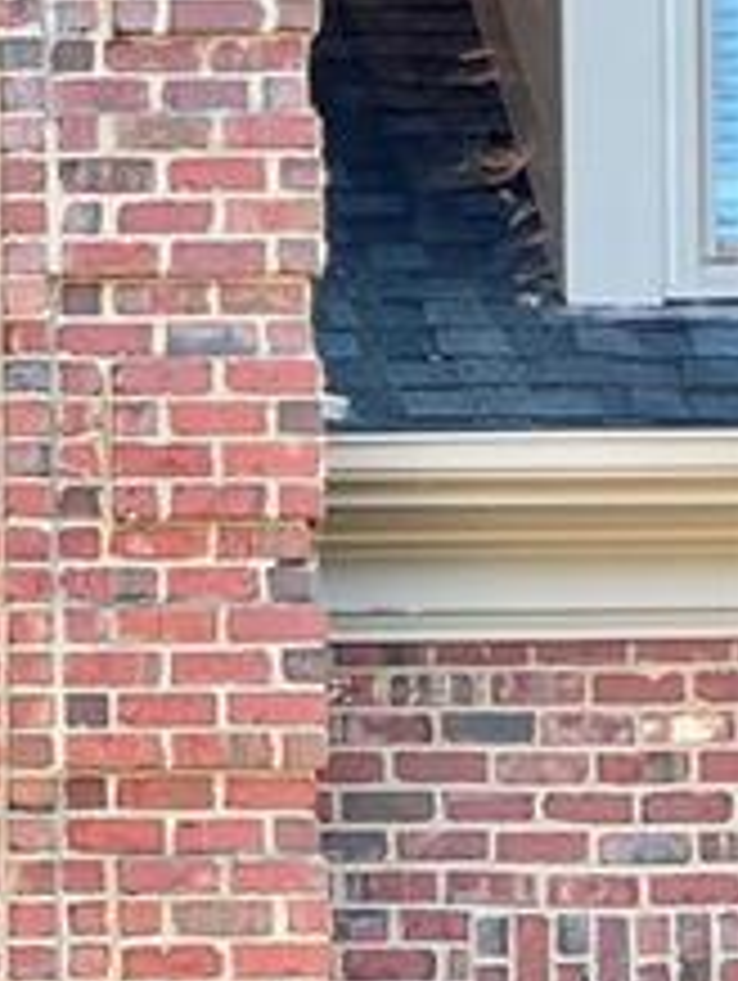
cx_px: -549
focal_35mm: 225
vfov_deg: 8.7
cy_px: 1107
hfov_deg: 6.5
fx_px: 6383
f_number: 2.2
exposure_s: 1/163
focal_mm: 7.5
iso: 20
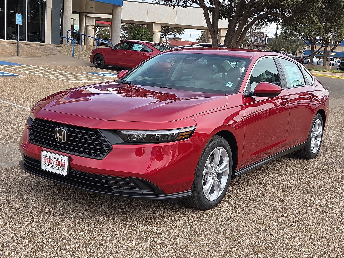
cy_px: 129
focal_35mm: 44
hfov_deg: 42.9
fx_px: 437
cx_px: 172
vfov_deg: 32.9
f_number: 1.8
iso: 76
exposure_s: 1/2000
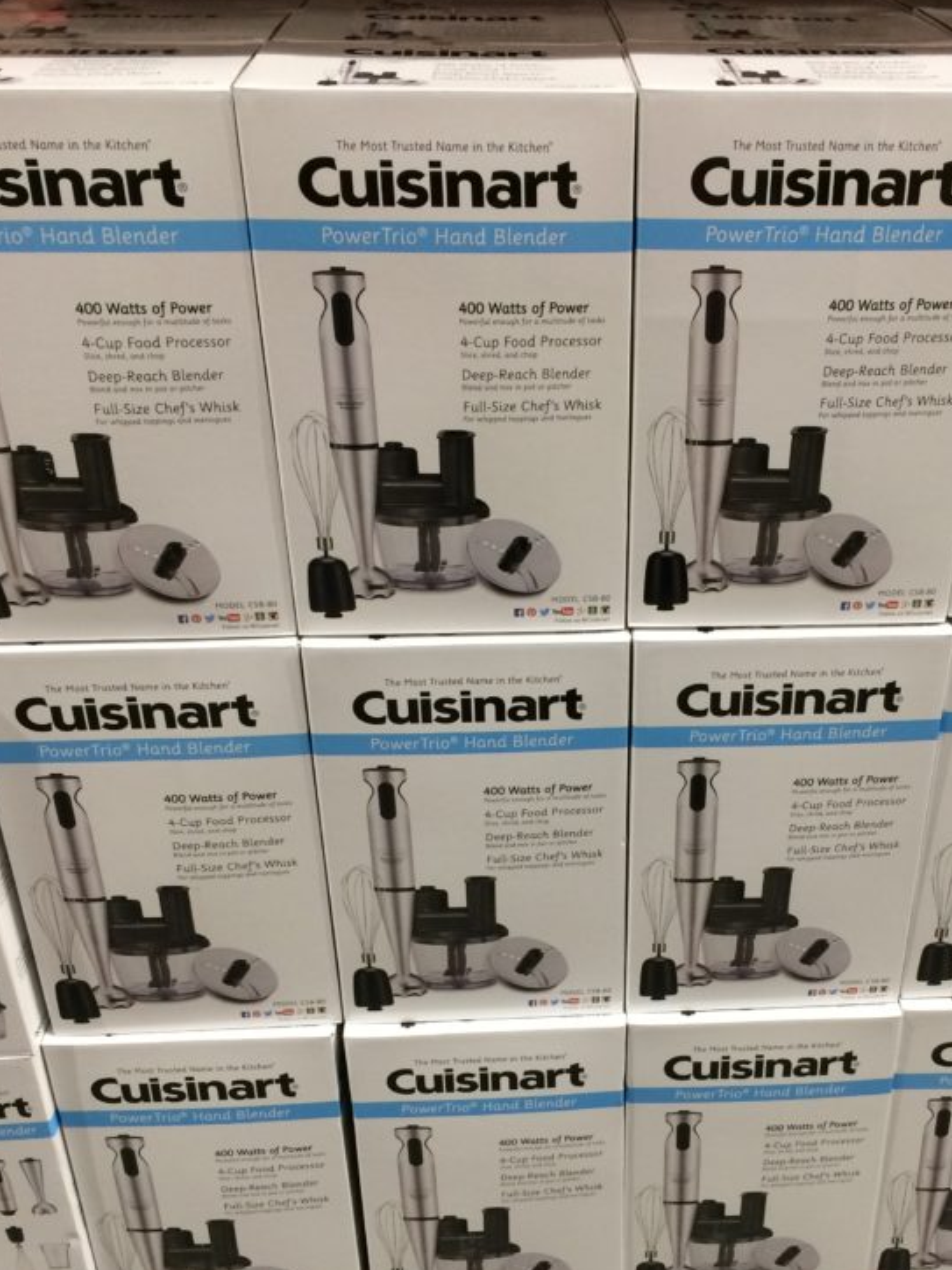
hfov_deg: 34.8
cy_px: 761
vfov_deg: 45.5
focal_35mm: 41
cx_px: 635
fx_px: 1503
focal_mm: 4.15
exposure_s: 1/30
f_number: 2.2
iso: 125
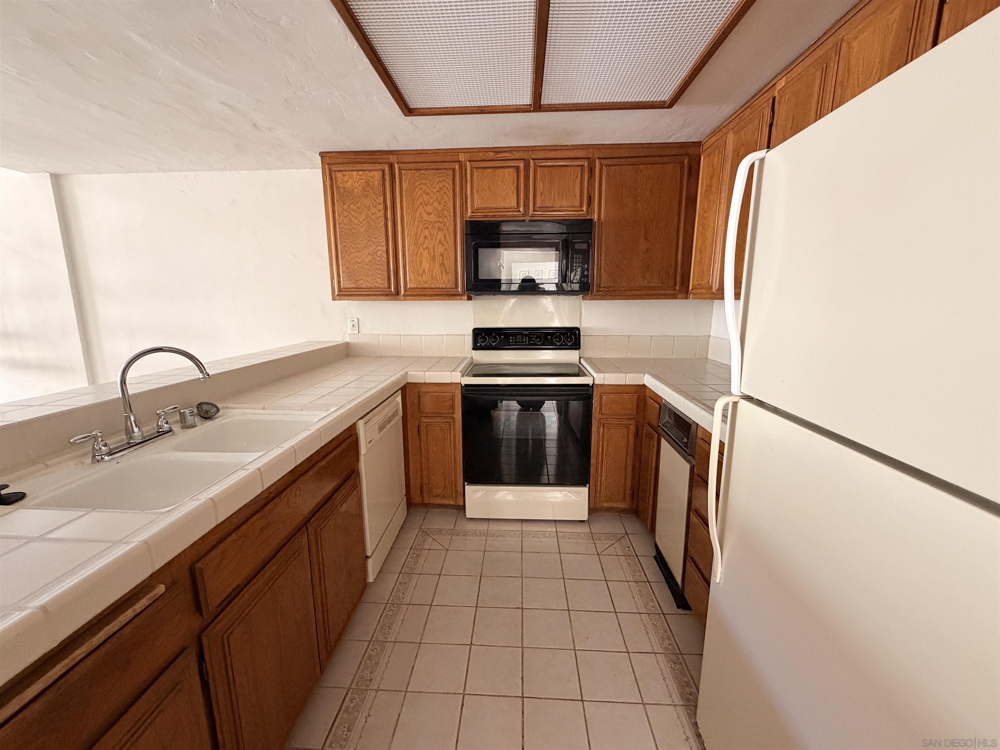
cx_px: 500
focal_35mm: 14
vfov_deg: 85.7
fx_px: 404
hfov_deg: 102.1
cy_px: 375
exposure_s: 1/60
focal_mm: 2.22
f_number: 2.2
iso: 400
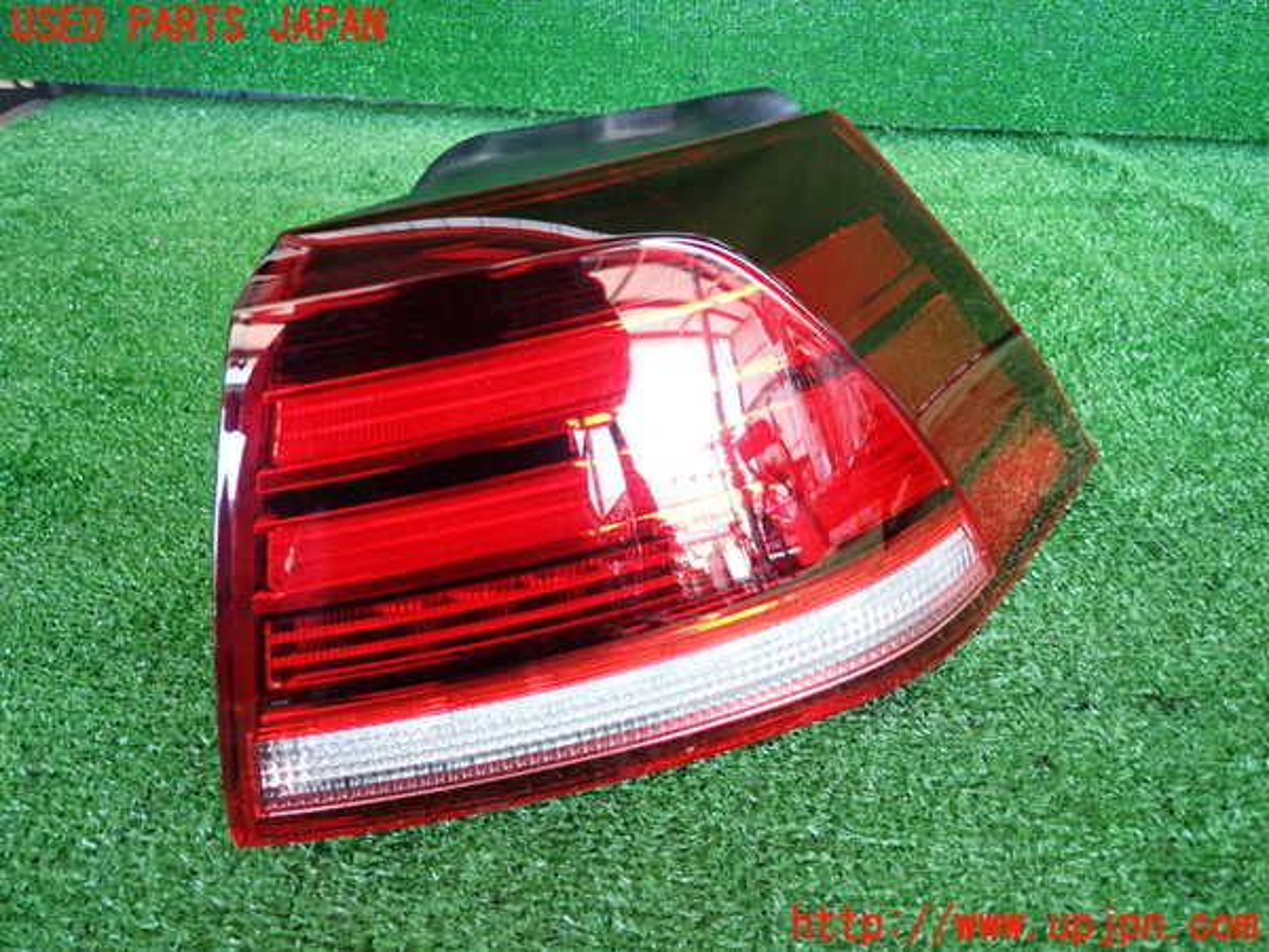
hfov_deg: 69.4
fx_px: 916
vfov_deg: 54.9
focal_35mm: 25
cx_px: 634
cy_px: 476
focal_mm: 4.5
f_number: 2
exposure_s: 1/30
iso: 200
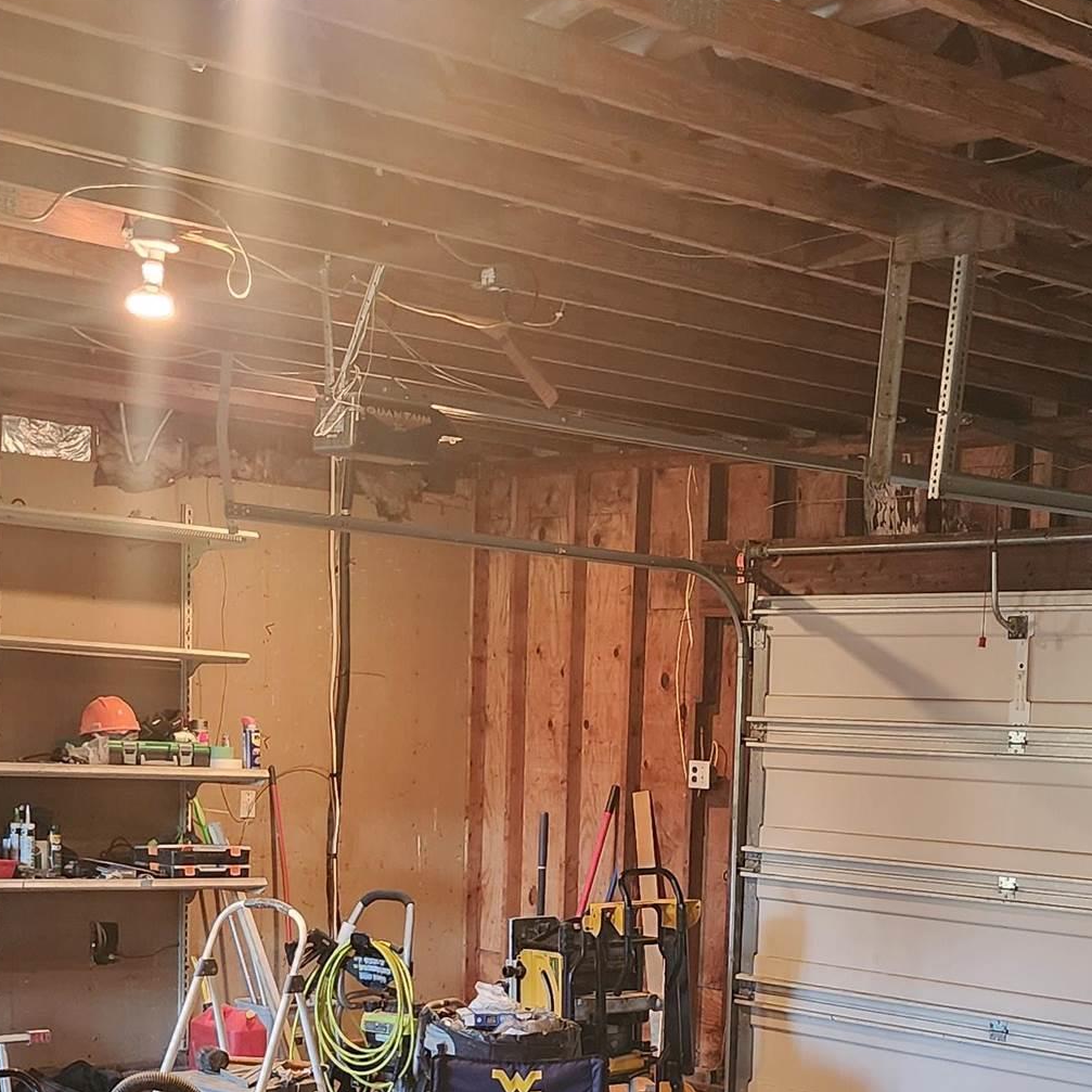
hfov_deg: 27.6
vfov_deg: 27.0
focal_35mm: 62
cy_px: 938
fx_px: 2213
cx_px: 680
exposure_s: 1/30
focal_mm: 6.4
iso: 500
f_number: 1.8
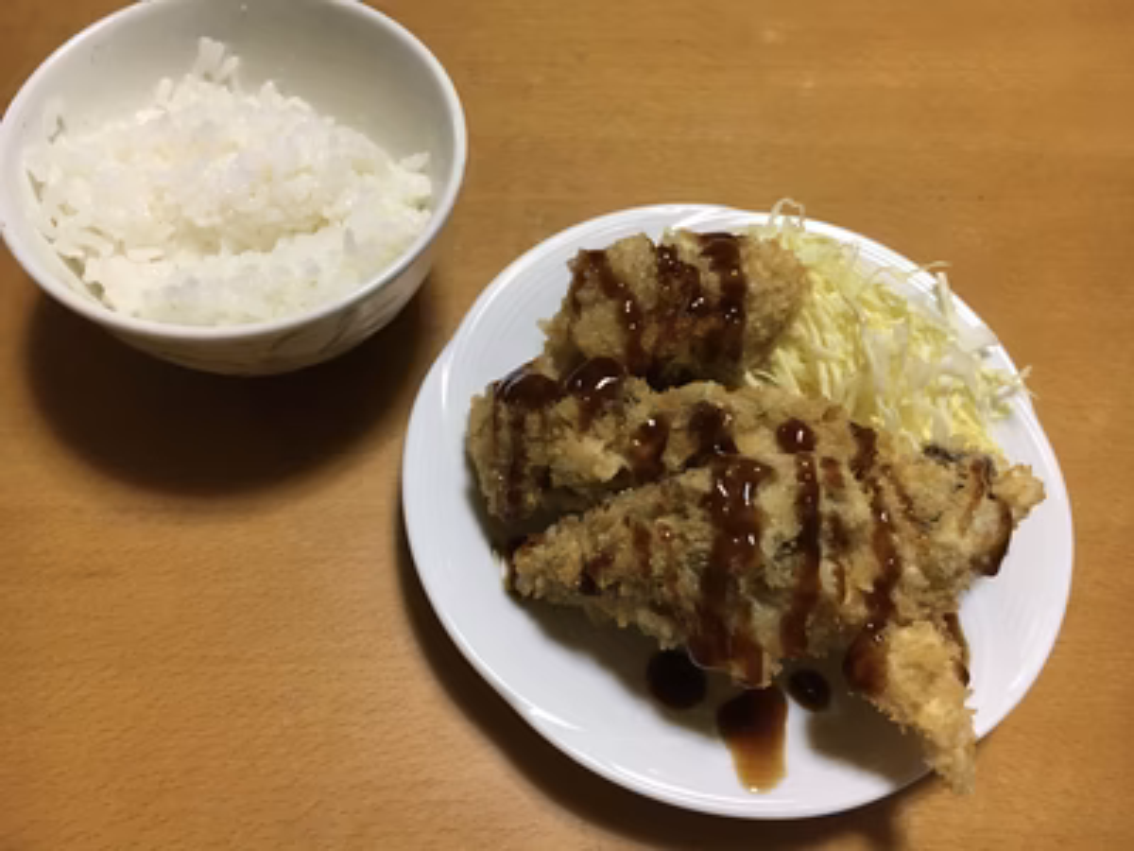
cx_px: 567
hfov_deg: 61.7
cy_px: 426
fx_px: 950
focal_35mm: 29
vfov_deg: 48.2
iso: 125
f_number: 2.2
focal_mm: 4.15
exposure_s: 1/30
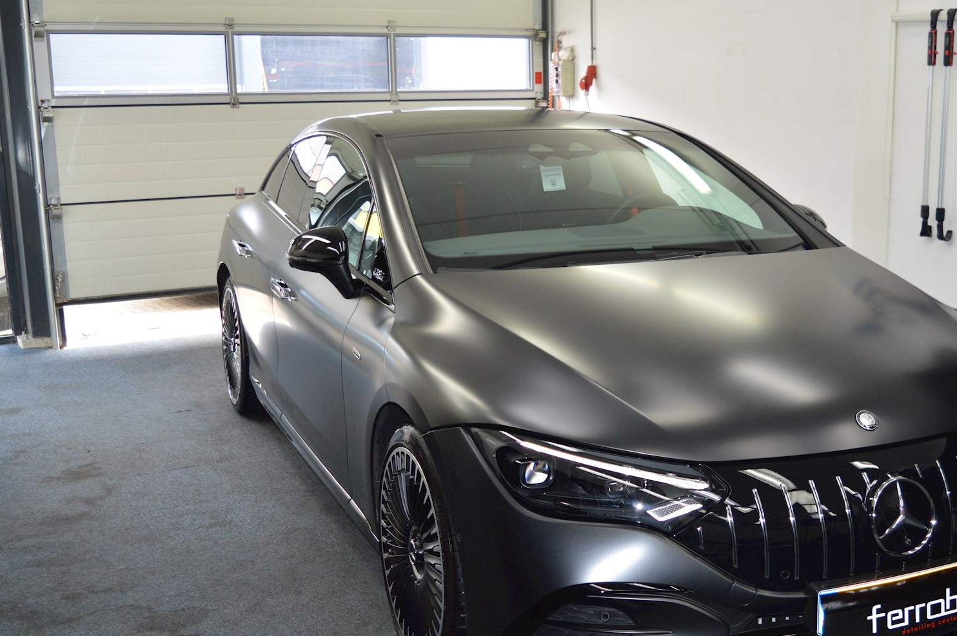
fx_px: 1186
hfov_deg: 43.7
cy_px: 380
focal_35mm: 45
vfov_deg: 30.0
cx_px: 584
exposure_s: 1/80
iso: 400
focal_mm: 23
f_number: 4
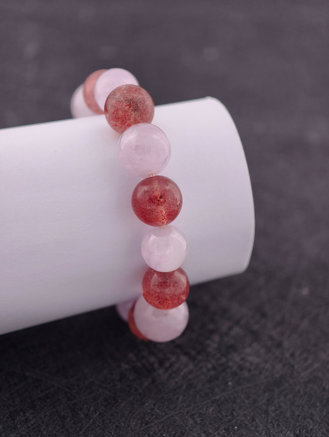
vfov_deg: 23.0
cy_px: 218
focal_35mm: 85
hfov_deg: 17.4
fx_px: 1075
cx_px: 164
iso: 125
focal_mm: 22.48
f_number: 2.67
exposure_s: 1/160
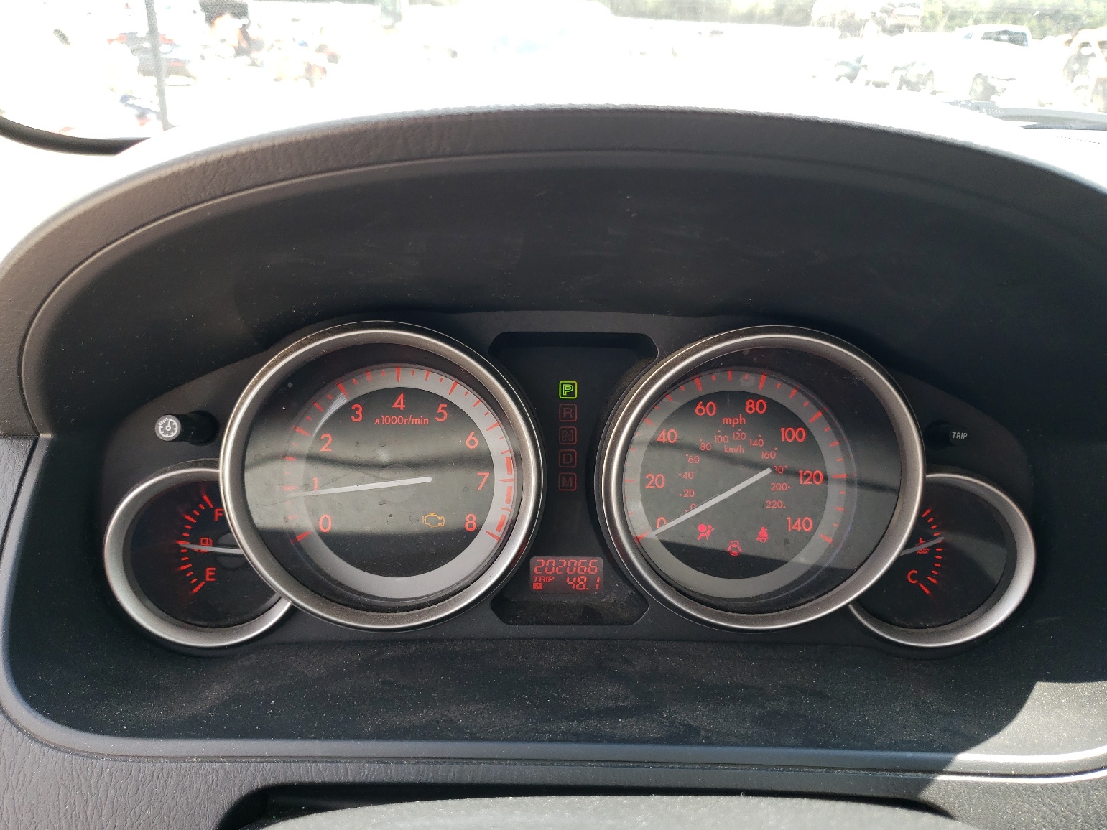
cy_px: 401
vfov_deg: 51.4
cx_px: 550
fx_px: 864
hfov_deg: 65.3
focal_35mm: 27
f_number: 1.5
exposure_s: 1/250
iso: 50
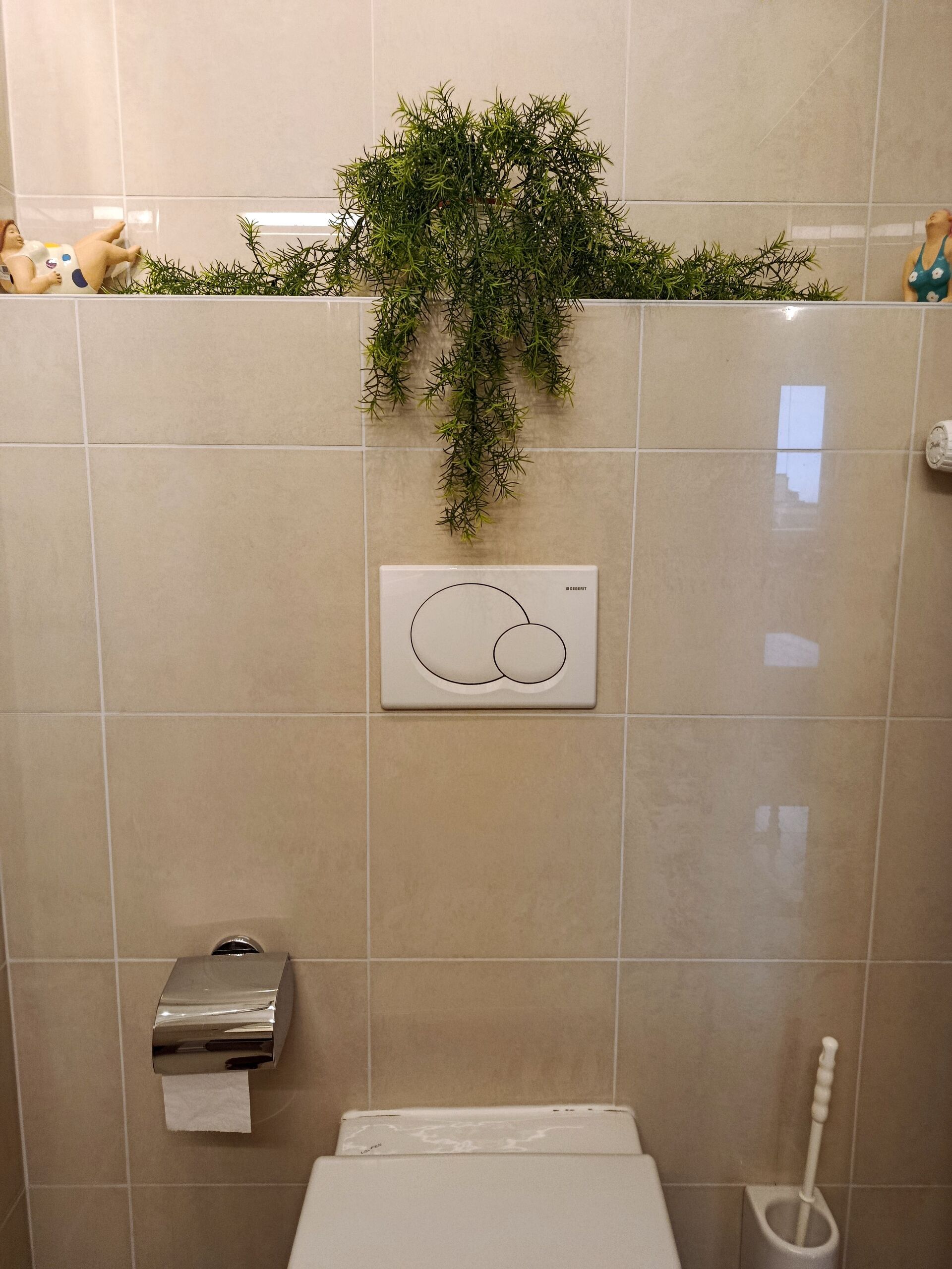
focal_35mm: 24
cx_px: 476
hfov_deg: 56.8
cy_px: 634
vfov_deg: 71.6
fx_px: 880
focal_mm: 5.24
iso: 823
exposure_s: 1/100
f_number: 1.7
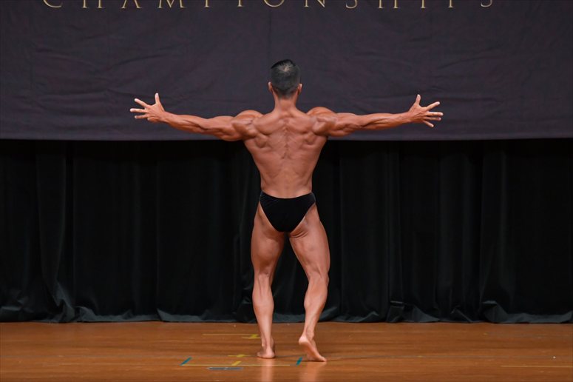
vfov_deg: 5.1
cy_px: 191
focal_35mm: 270
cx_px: 286
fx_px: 4295
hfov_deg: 7.6
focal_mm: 180
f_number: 5.6
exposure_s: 1/400
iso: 4000
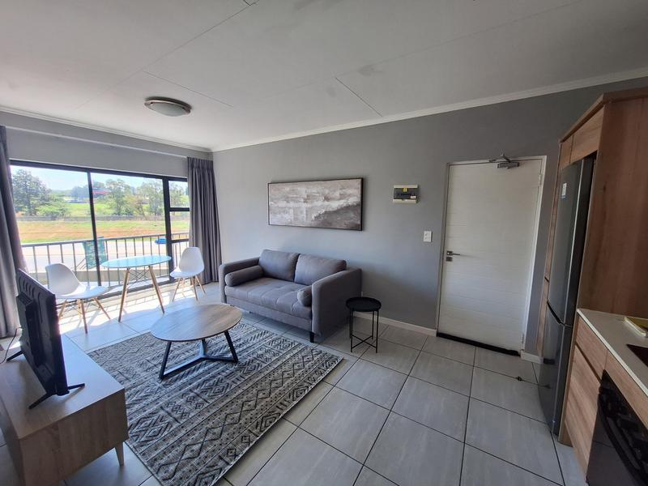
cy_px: 243
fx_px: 243
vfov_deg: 89.9
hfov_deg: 106.2
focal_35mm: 13
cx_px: 324
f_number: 2.2
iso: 40
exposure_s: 1/175
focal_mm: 1.74
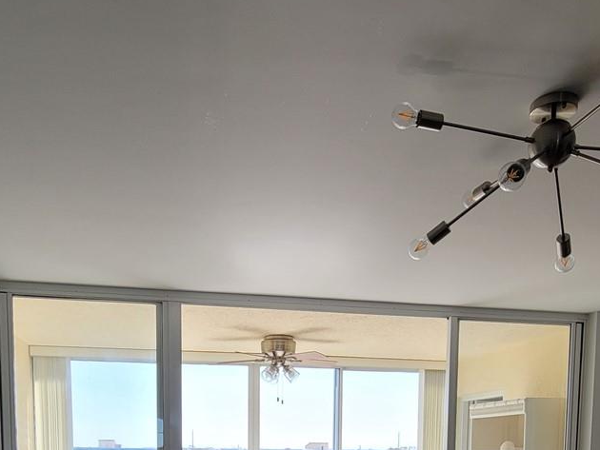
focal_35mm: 33
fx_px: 572
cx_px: 270
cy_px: 513
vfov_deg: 35.6
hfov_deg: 55.2
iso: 64
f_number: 2.2
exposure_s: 1/225
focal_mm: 2.2
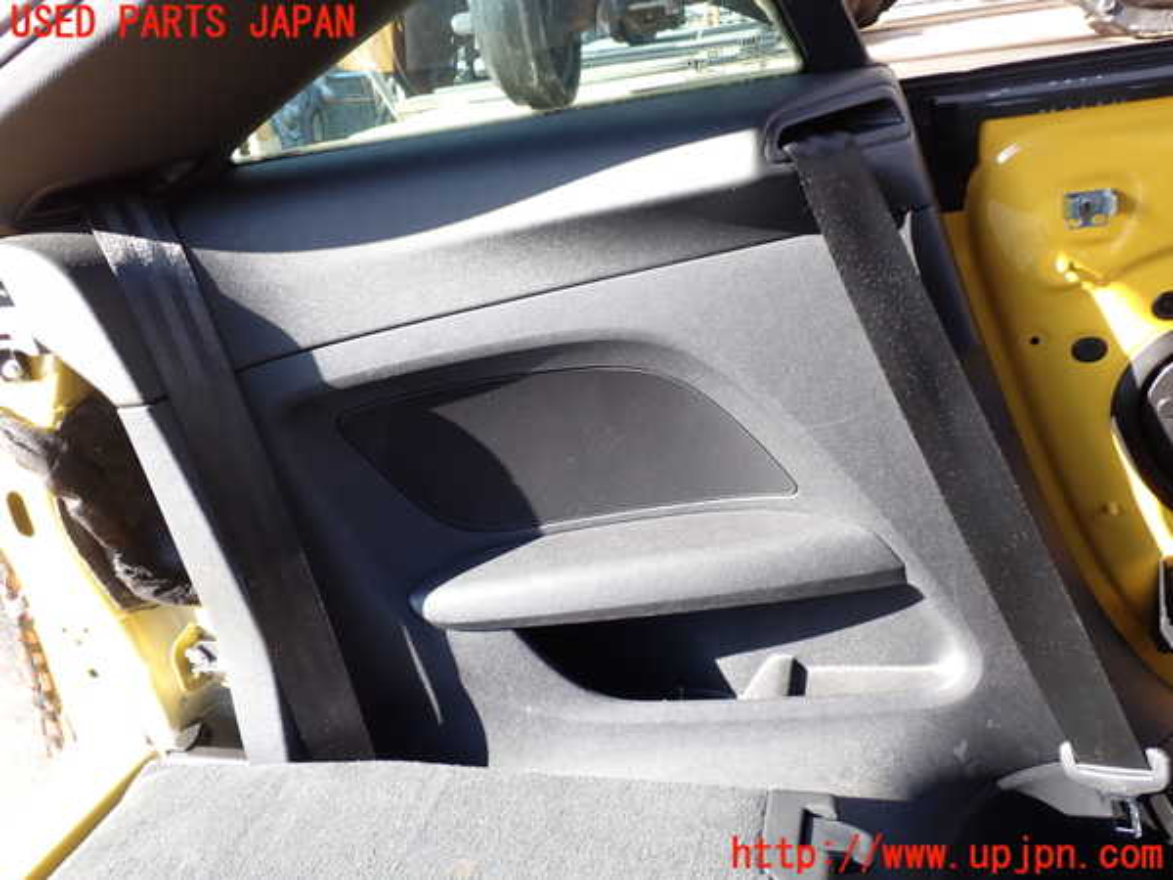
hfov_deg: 60.0
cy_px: 440
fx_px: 1017
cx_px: 586
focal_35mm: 30
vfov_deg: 46.8
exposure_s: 1/80
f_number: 3.2
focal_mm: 5.4
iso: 100
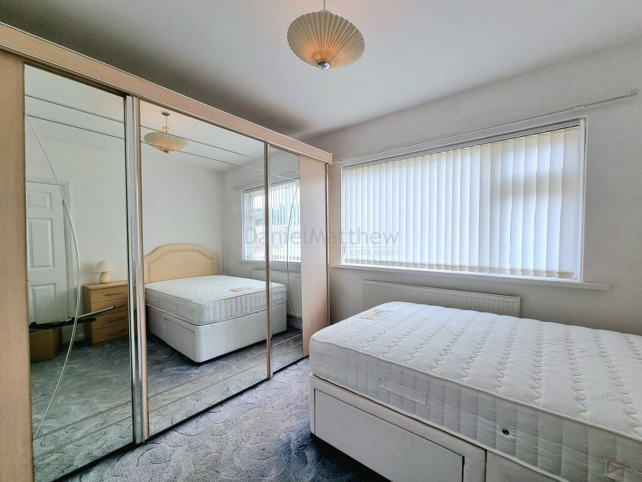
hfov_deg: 106.2
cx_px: 321
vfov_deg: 89.9
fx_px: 241
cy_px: 241
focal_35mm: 13
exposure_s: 1/233
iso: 50
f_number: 2.2
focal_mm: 2.2
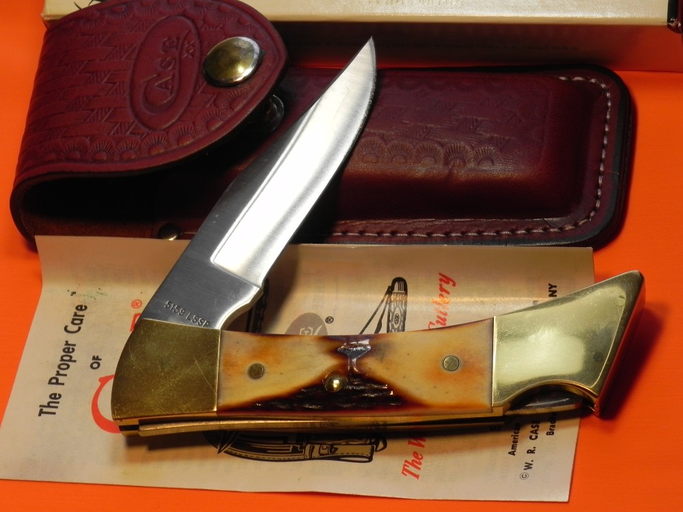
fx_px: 2308
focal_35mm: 117
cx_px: 342
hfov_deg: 16.8
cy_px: 256
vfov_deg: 12.7
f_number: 4.5
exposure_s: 1/168
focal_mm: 20.8
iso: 160
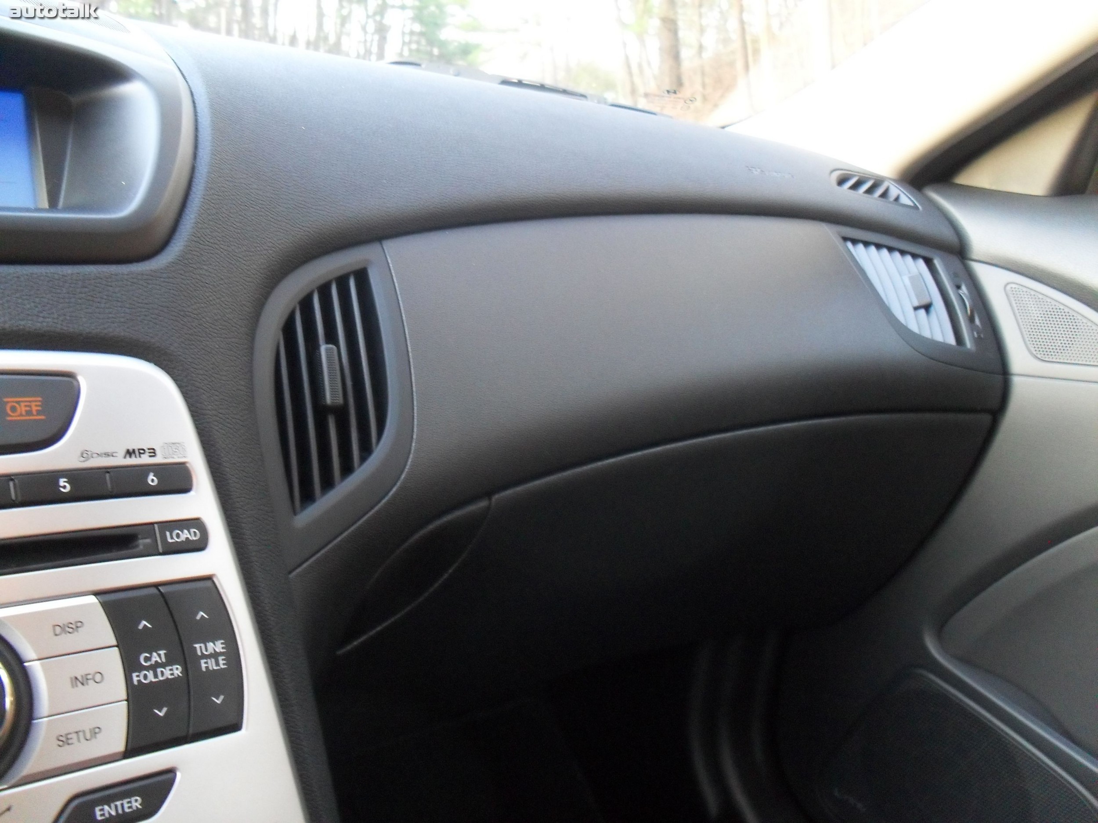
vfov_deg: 40.7
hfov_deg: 52.6
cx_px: 549
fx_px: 1110
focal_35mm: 35
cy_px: 412
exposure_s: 1/15
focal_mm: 6.3
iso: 400
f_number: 3.2
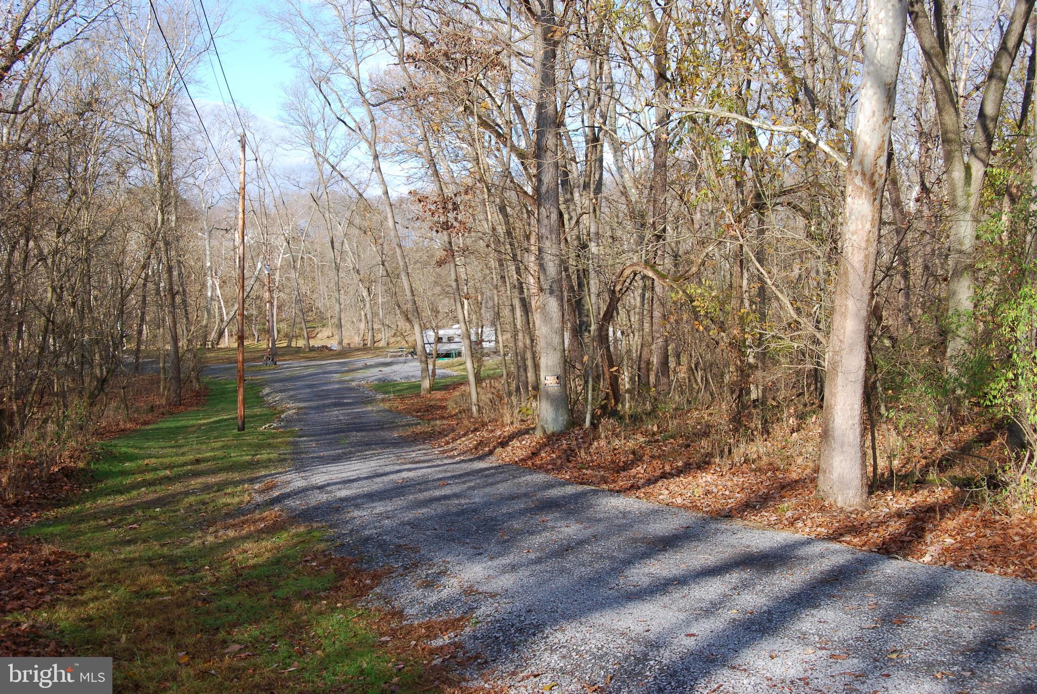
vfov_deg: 32.0
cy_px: 347
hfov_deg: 46.4
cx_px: 518
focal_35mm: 42
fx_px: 1211
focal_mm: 28
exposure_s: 1/160
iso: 200
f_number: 9
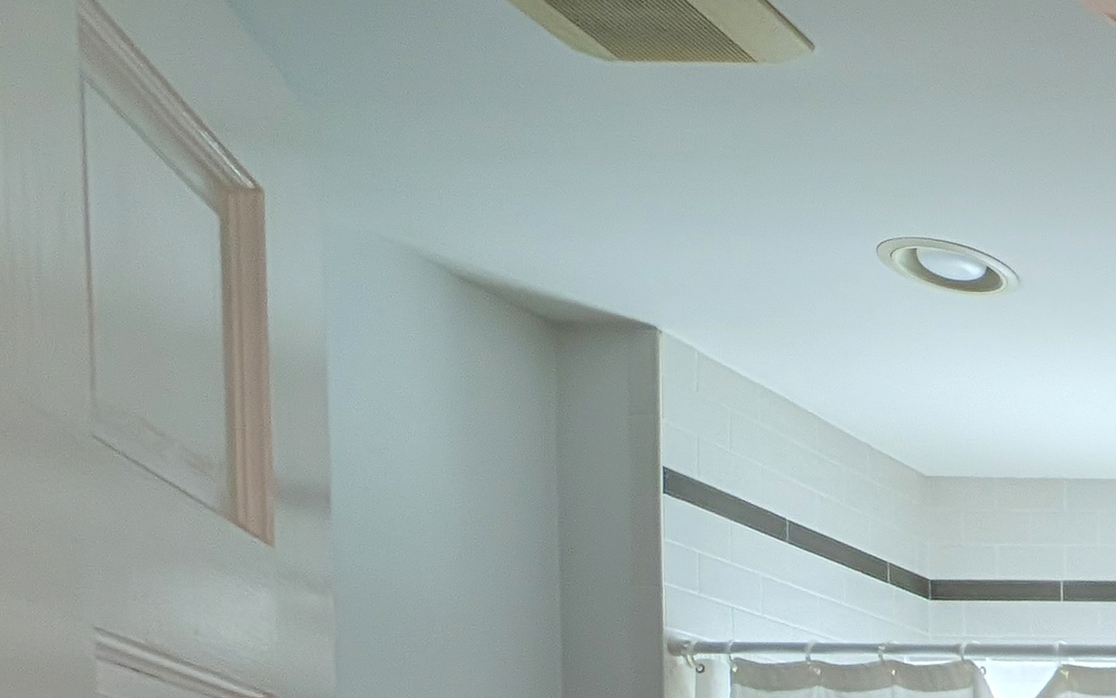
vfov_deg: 24.7
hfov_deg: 26.9
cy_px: 1002
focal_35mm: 42
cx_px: 1778
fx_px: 1277
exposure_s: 1/60
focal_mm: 2.23
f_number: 1.95
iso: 142
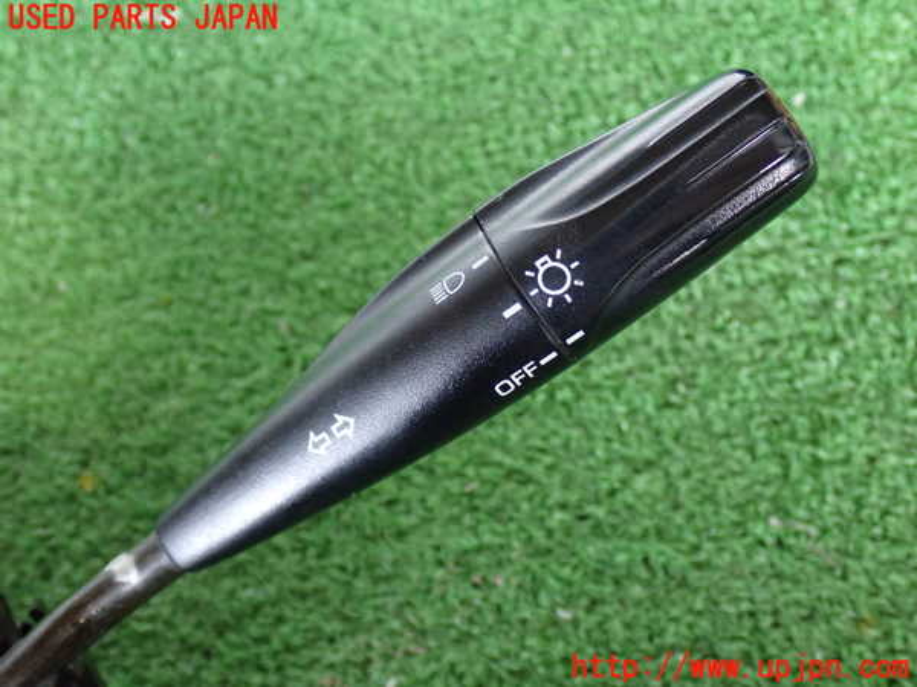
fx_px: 1166
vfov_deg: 32.9
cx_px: 458
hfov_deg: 42.9
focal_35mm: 44
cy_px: 344
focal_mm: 7.84
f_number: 2.9
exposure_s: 1/40
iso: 800
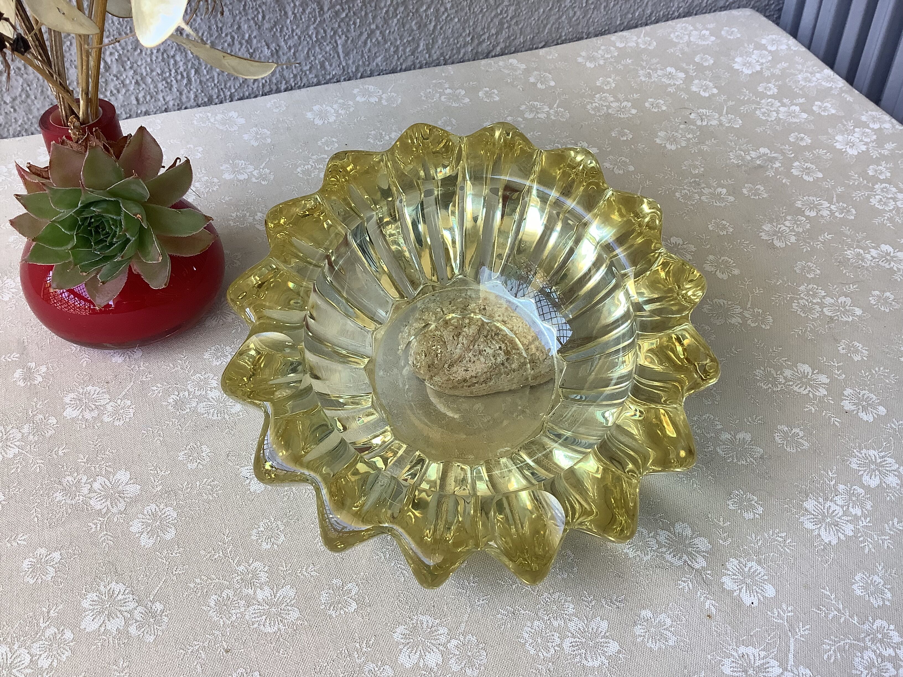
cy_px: 338
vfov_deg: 45.4
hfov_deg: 58.4
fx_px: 809
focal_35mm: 31
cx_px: 452
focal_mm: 3.3
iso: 50
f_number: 2.4
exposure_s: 1/60
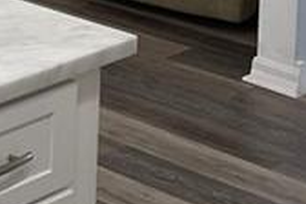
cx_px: -224
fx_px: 1402
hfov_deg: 11.6
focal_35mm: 165
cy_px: -352
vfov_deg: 7.5
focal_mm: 5.1
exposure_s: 1/120
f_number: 1.6
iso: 100
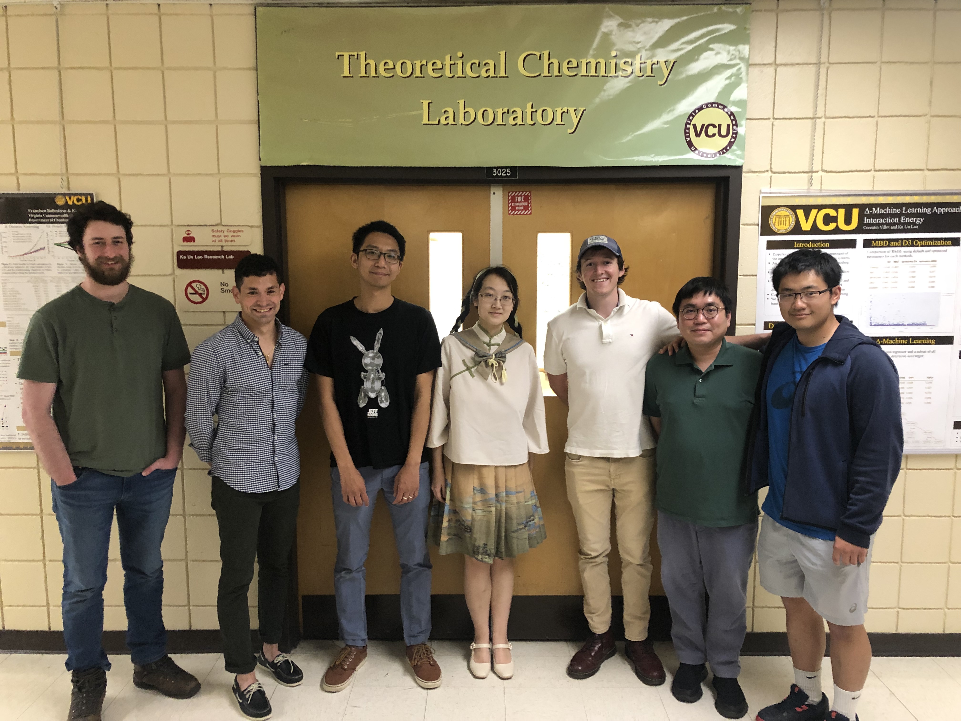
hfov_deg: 63.4
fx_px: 777
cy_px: 360
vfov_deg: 49.7
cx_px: 480
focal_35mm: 28
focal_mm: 4
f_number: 1.8
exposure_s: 1/15
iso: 80
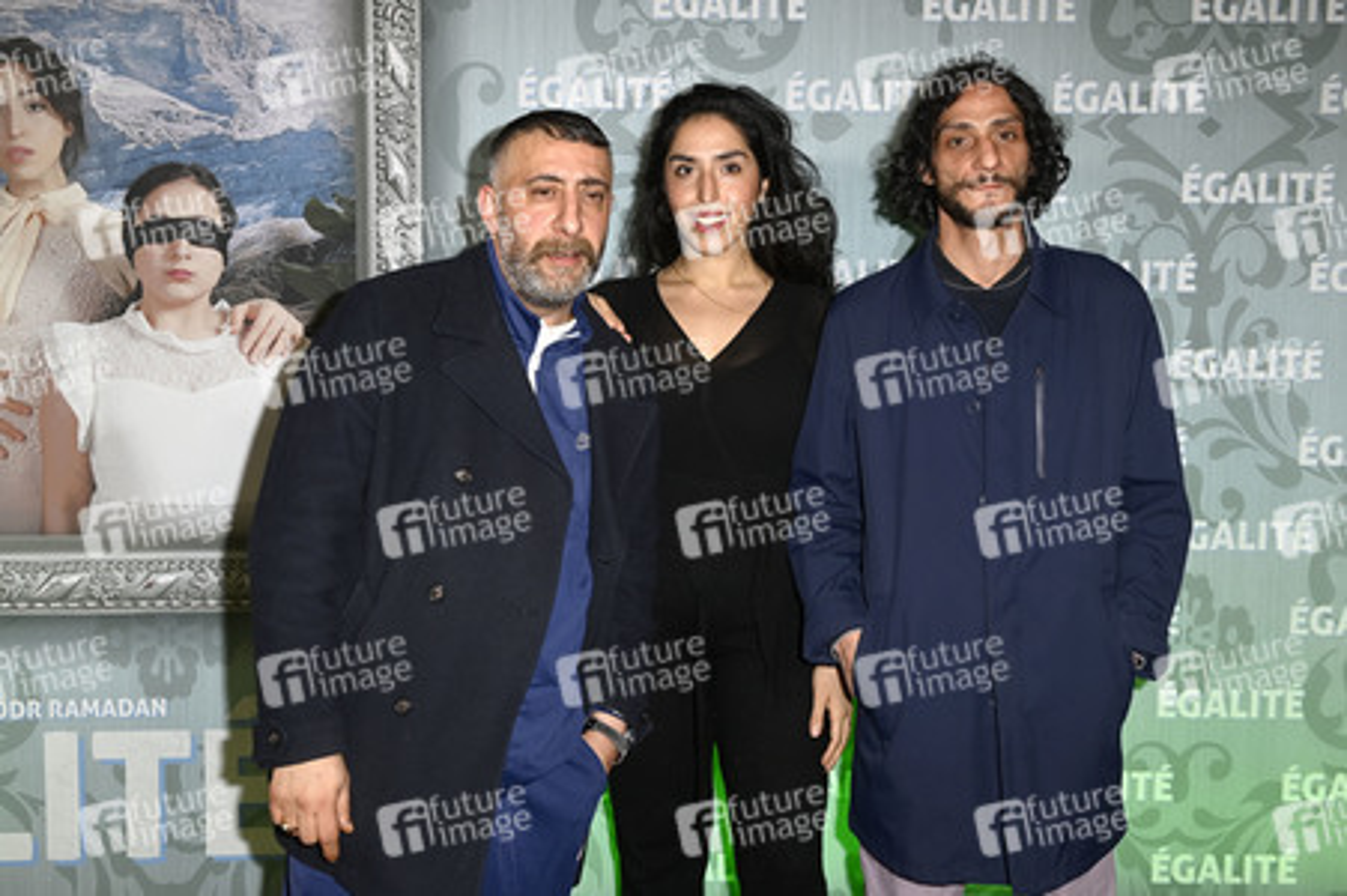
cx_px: 674
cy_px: 448
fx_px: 1421
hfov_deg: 50.7
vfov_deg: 35.0
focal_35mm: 38
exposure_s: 1/200
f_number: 5.6
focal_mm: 38
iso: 640
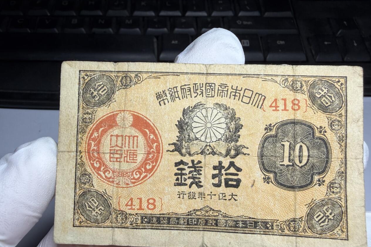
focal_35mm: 30
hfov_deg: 61.9
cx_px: 196
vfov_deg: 43.5
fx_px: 309
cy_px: 142
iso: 40
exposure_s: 1/121
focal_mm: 2.22
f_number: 2.2
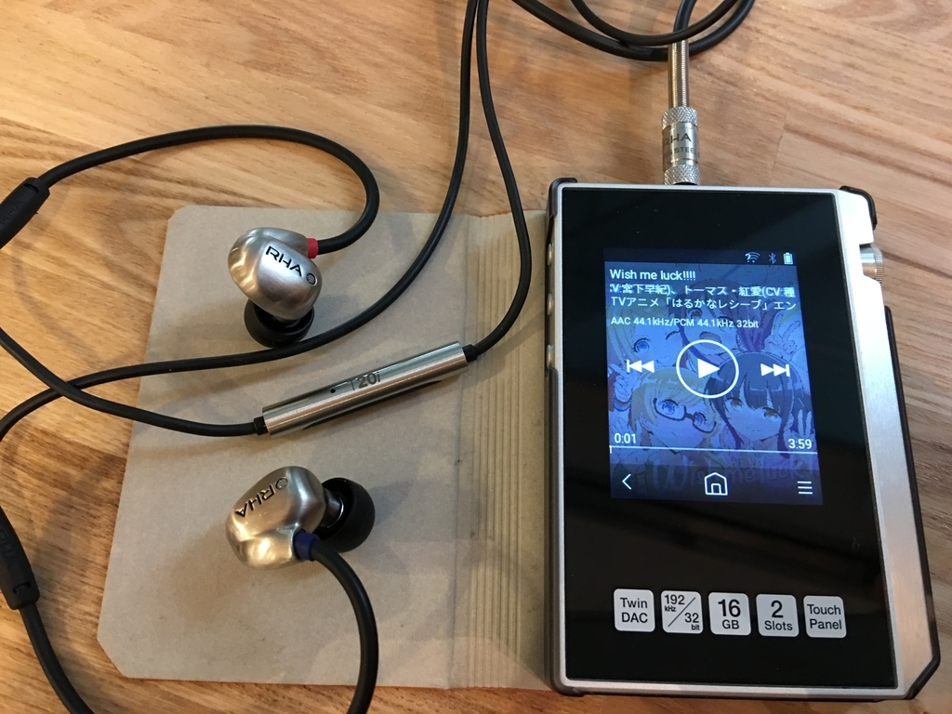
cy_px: 357
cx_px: 476
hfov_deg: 61.7
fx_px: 798
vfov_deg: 48.2
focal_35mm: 29
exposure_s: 1/10
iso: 100
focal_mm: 4.15
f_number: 2.2
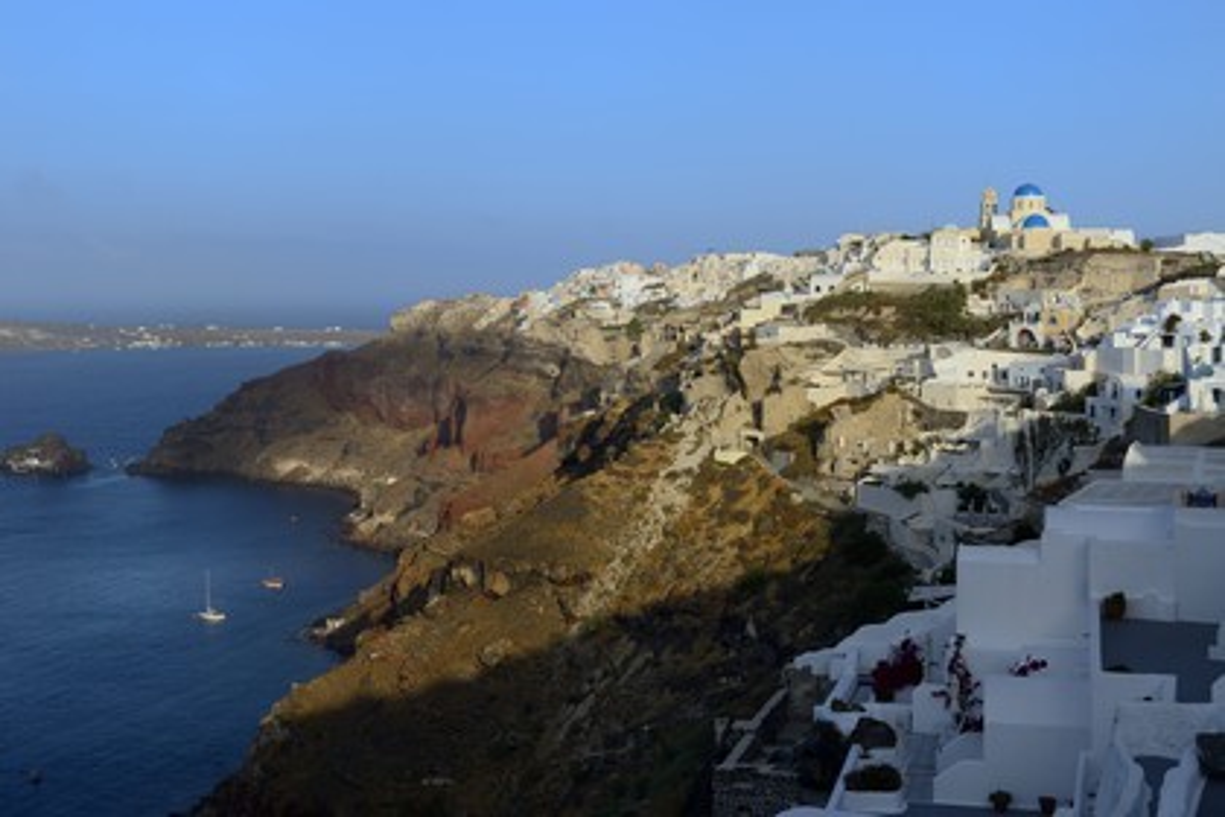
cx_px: 612
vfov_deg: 23.4
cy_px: 408
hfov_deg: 34.5
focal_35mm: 58
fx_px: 1973
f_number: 10
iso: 200
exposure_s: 1/320
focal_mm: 58
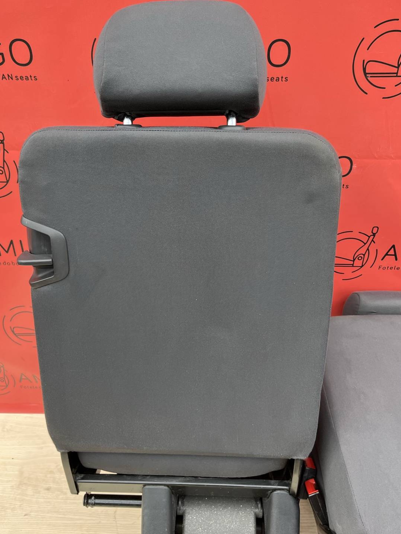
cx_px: 193
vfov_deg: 61.6
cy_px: 256
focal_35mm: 29
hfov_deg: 48.2
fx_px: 448
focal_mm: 5.1
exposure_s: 1/285
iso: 50
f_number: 1.6
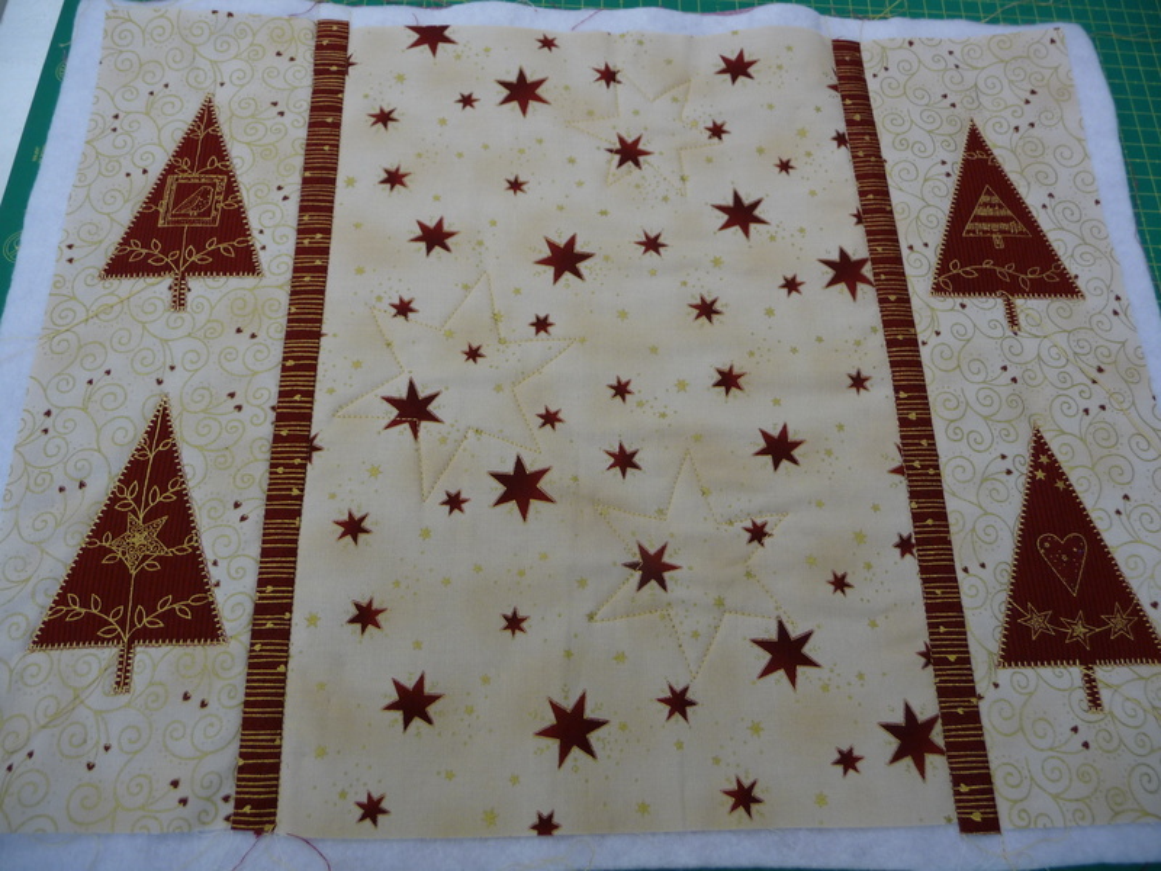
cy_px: 436
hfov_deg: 63.4
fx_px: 939
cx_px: 580
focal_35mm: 28
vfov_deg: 49.7
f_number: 3.3
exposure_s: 1/30
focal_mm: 4.7
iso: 100
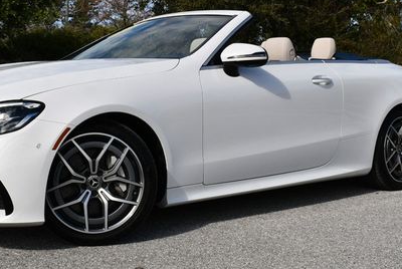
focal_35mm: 64
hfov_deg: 31.2
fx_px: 716
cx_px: 153
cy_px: 75
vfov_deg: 21.2
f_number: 9
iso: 100
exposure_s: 1/320
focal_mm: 20
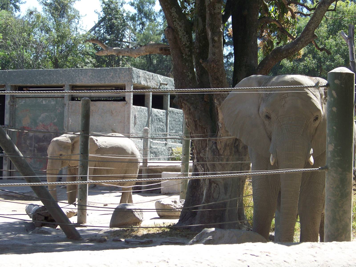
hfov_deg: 20.4
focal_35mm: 96
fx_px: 987
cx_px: 178
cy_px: 134
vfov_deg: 15.4
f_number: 3.2
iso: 64
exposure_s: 1/250
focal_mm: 16.2
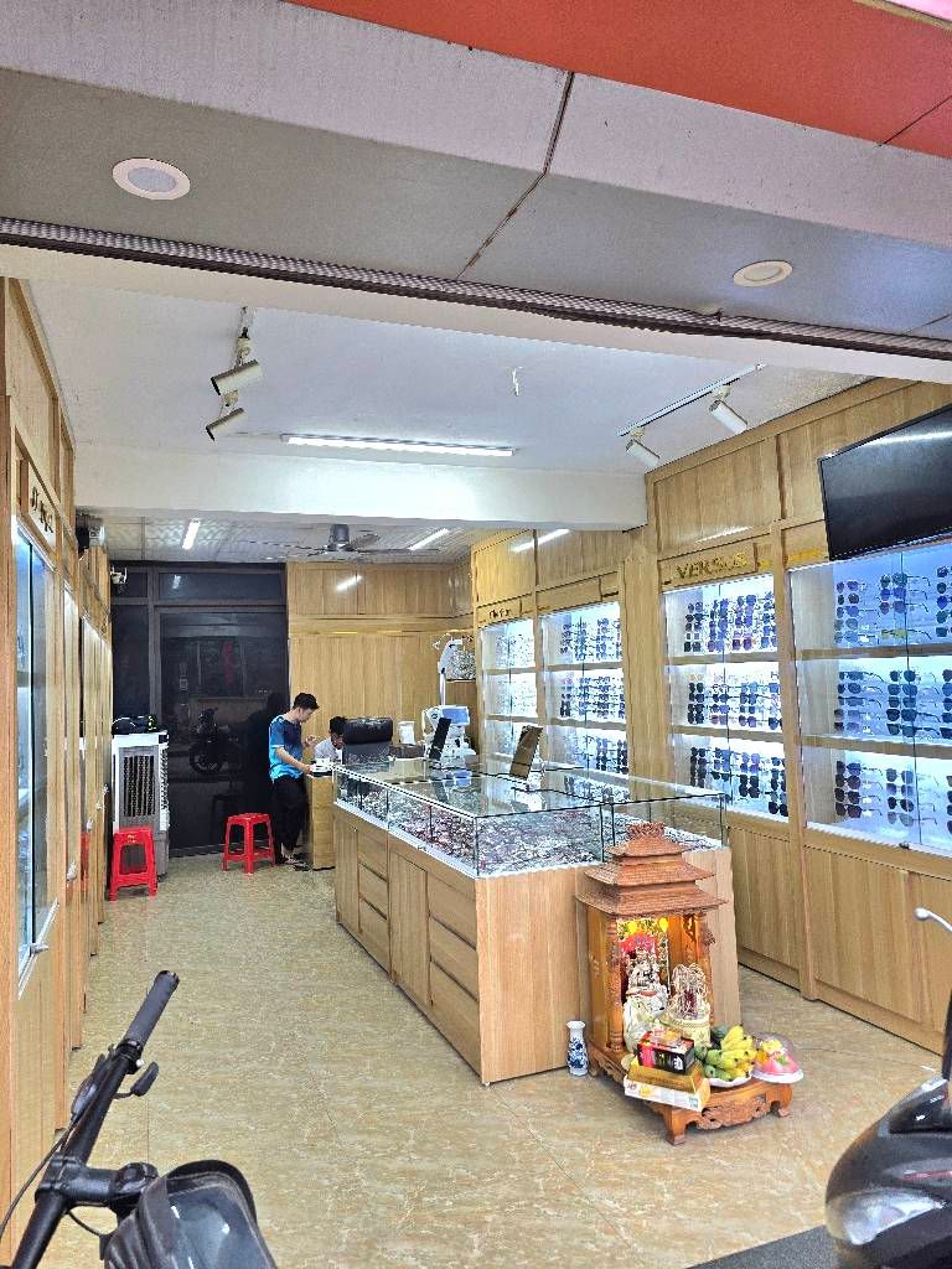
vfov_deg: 73.9
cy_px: 634
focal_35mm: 23
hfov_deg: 58.9
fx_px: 843
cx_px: 476
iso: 100
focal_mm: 6.3
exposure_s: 1/101
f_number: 1.7
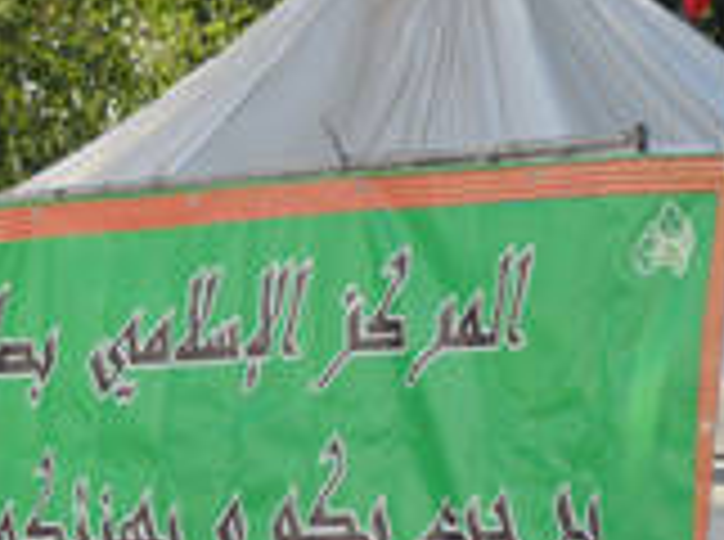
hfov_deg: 4.2
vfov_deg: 3.2
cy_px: 763
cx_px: -103
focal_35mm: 467
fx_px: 9746
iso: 80
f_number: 4.4
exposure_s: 1/350
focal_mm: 24.6
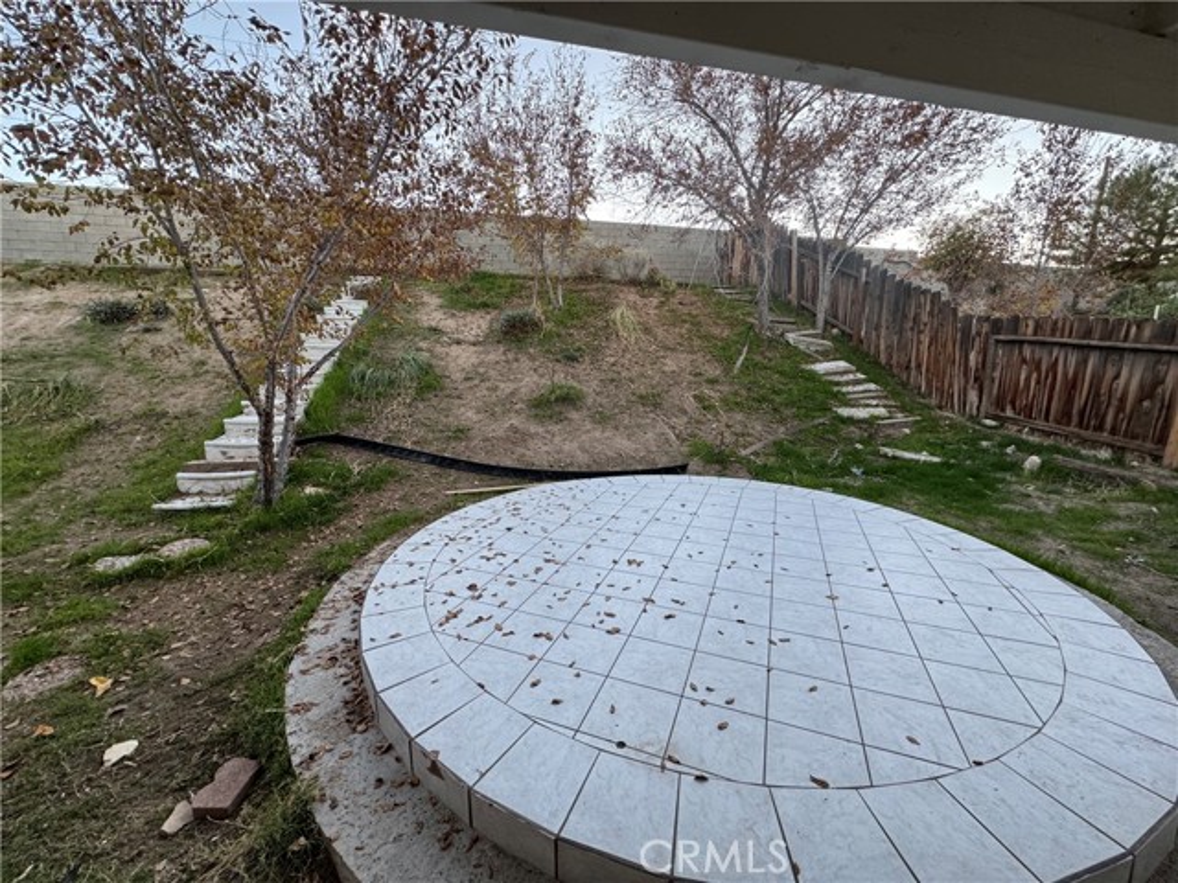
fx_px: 476
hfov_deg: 102.1
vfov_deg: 85.7
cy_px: 442
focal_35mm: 14
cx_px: 589
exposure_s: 1/120
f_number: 2.2
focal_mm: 2.22
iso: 160
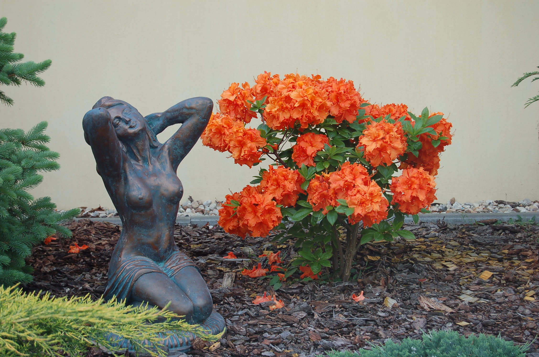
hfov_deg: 27.0
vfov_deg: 18.1
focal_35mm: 75
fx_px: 1121
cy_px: 178
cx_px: 270
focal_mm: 50
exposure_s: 1/125
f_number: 5.6
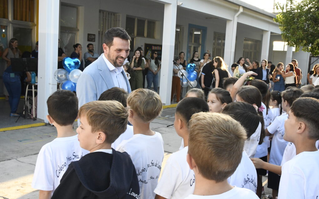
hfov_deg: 48.2
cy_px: 95
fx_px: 356
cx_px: 160
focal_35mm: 41
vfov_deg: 31.2
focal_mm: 27
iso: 3200
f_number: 18
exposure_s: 1/160
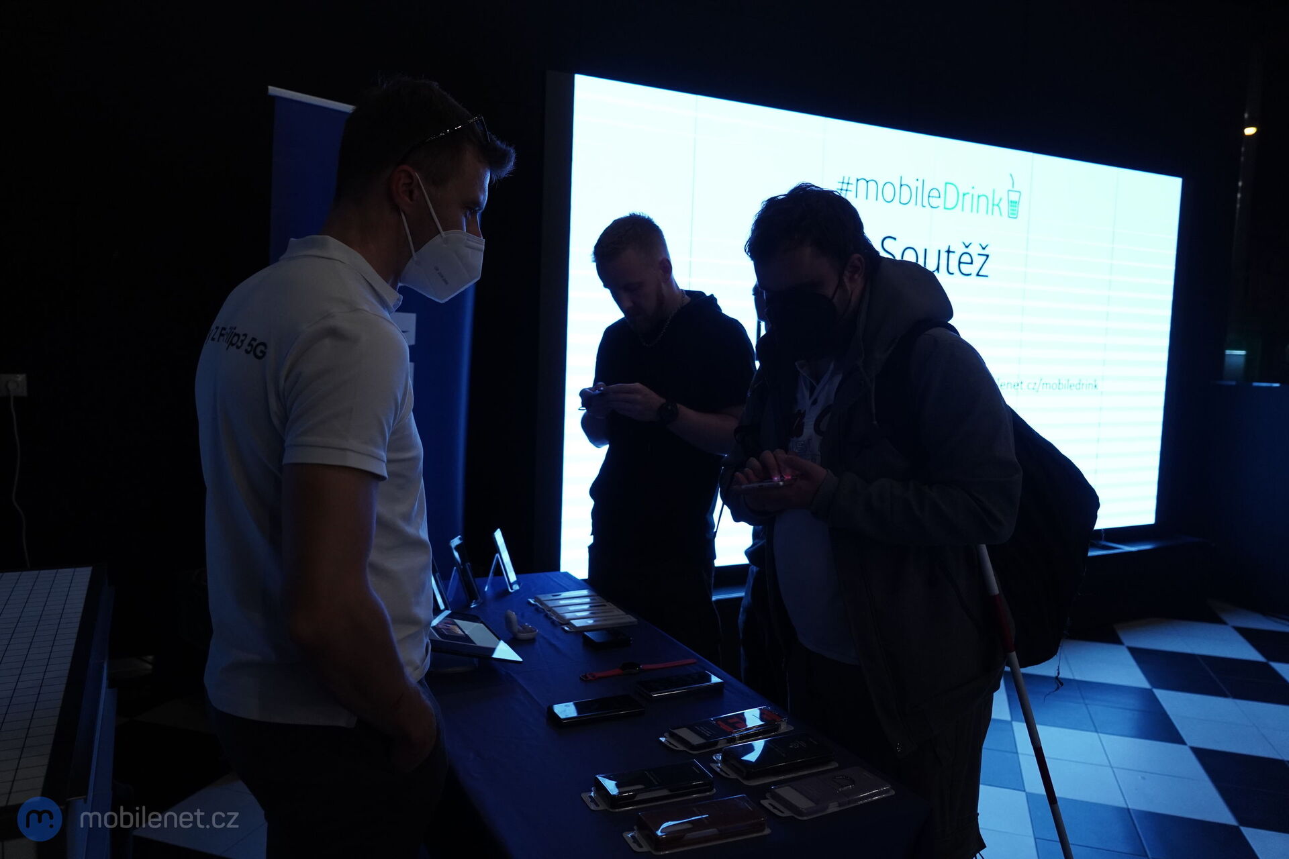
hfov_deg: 69.4
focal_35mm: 26
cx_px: 644
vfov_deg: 49.6
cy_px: 430
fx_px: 931
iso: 3200
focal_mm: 26
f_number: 4
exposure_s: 1/200
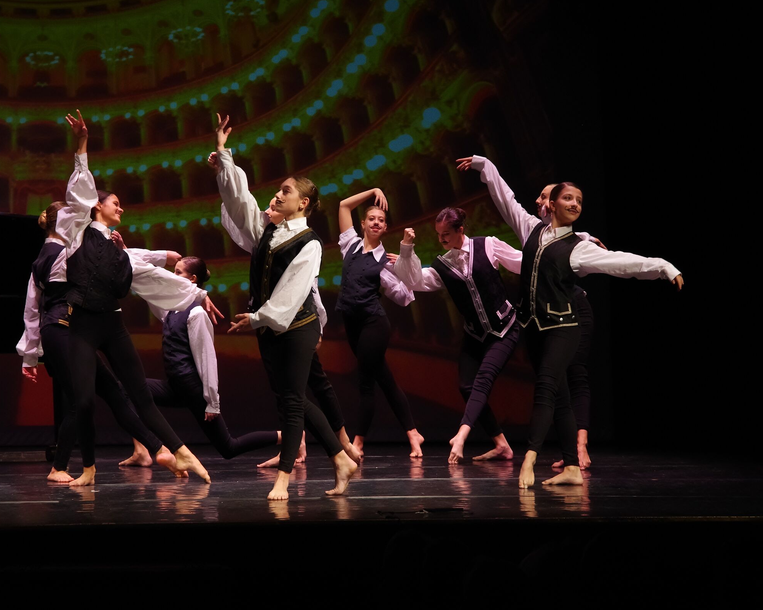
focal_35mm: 119
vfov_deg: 13.0
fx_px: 2687
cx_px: 345
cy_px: 304
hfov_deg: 16.2
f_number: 5.6
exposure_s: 1/100
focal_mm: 105
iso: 1600
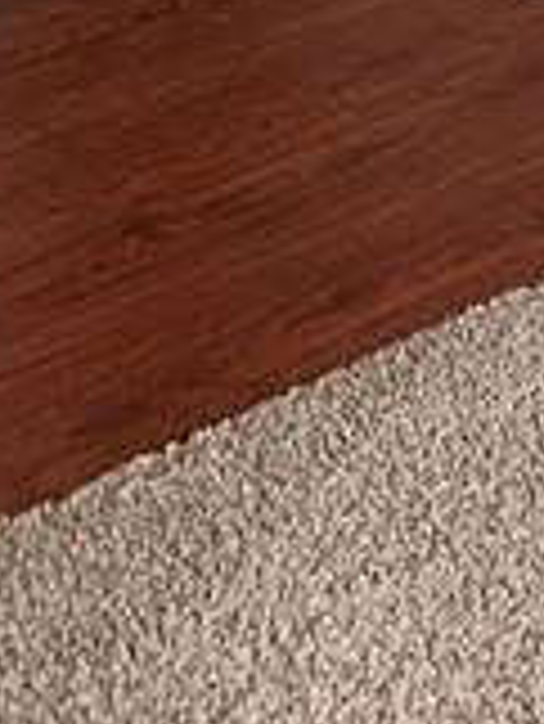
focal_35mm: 124
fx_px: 2595
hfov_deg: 11.9
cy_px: -962
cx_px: 517
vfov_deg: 12.7
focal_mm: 4.25
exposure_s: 1/60
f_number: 1.8
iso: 250
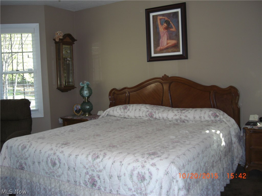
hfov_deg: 49.0
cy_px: 98
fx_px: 288
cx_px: 131
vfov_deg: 37.7
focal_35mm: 38
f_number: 2.8
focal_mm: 7.9
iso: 200
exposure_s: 1/60
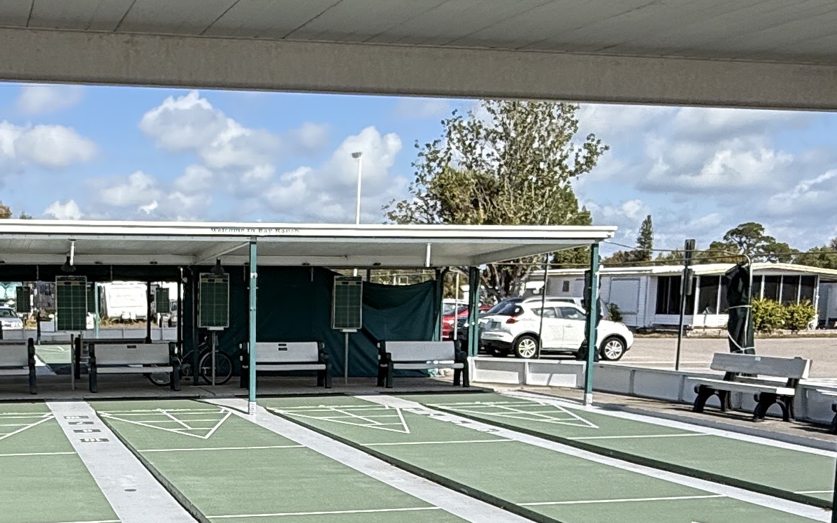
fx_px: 1140
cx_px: 210
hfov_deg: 39.2
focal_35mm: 50
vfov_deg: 24.9
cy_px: 485
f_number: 2.2
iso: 50
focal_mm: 2.22
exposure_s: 1/2237
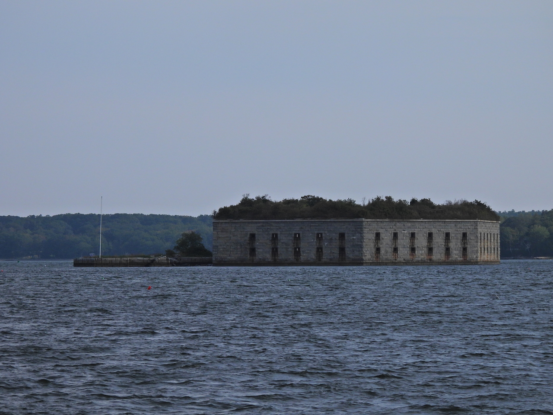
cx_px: 276
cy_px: 208
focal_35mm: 185
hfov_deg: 10.7
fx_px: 2955
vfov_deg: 8.0
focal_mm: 33
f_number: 4.5
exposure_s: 1/2000
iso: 100
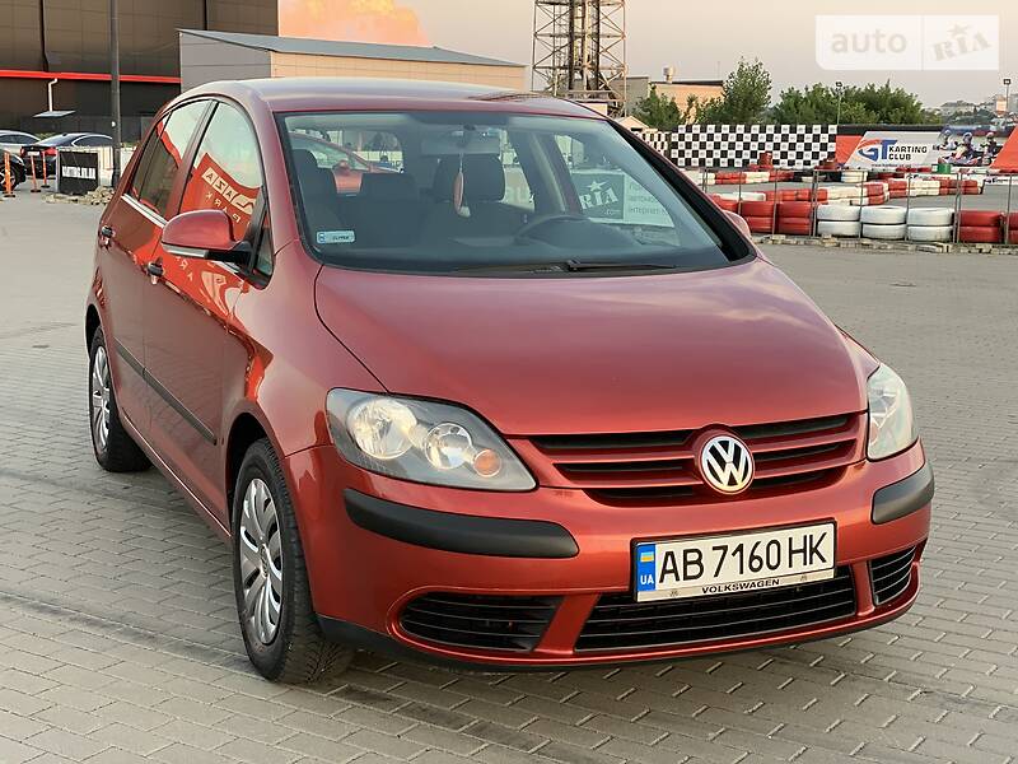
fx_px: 1529
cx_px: 509
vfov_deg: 28.0
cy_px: 382
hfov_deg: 36.8
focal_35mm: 52
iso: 100
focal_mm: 6
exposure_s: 1/122
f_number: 2.4
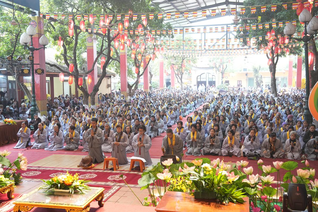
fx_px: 336
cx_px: 159
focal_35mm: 38
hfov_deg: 50.7
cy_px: 106
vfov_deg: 35.1
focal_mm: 38
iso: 3200
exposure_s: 1/100
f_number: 4
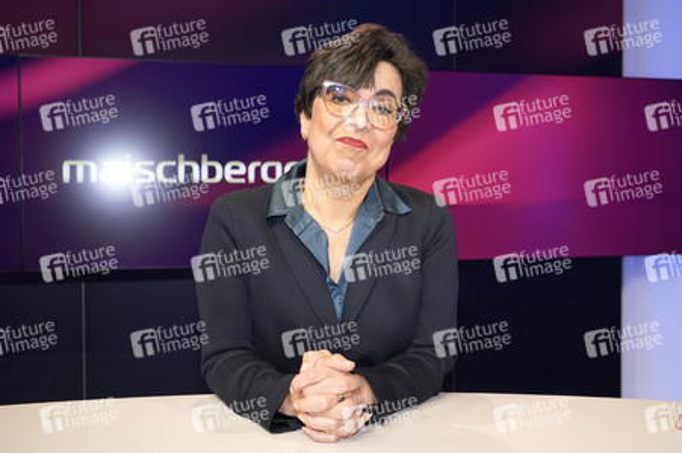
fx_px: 738
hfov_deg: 49.6
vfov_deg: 34.2
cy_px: 226
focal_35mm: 39
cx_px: 341
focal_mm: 39
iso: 2000
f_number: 5.6
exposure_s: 1/125
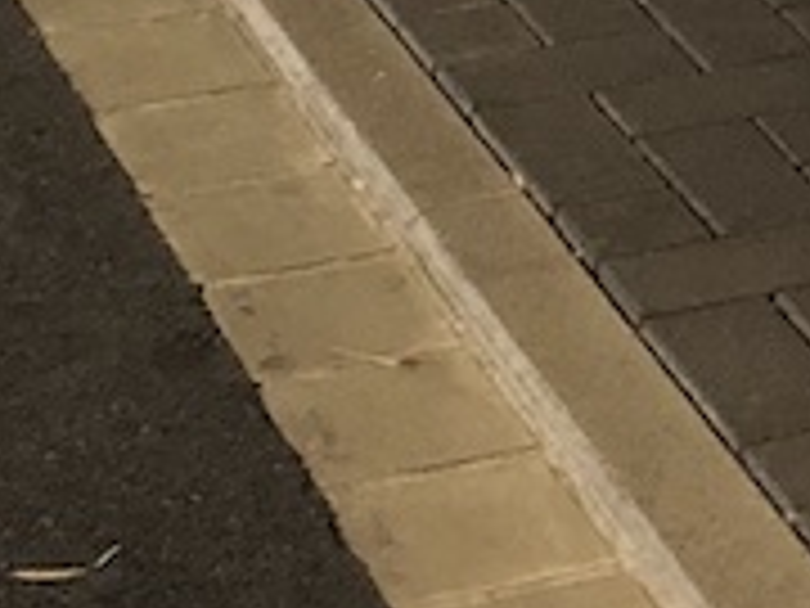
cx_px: 837
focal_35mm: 199
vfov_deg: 6.6
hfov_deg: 9.9
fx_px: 4657
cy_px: -1437
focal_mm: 4
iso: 40
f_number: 1.8
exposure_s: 1/20
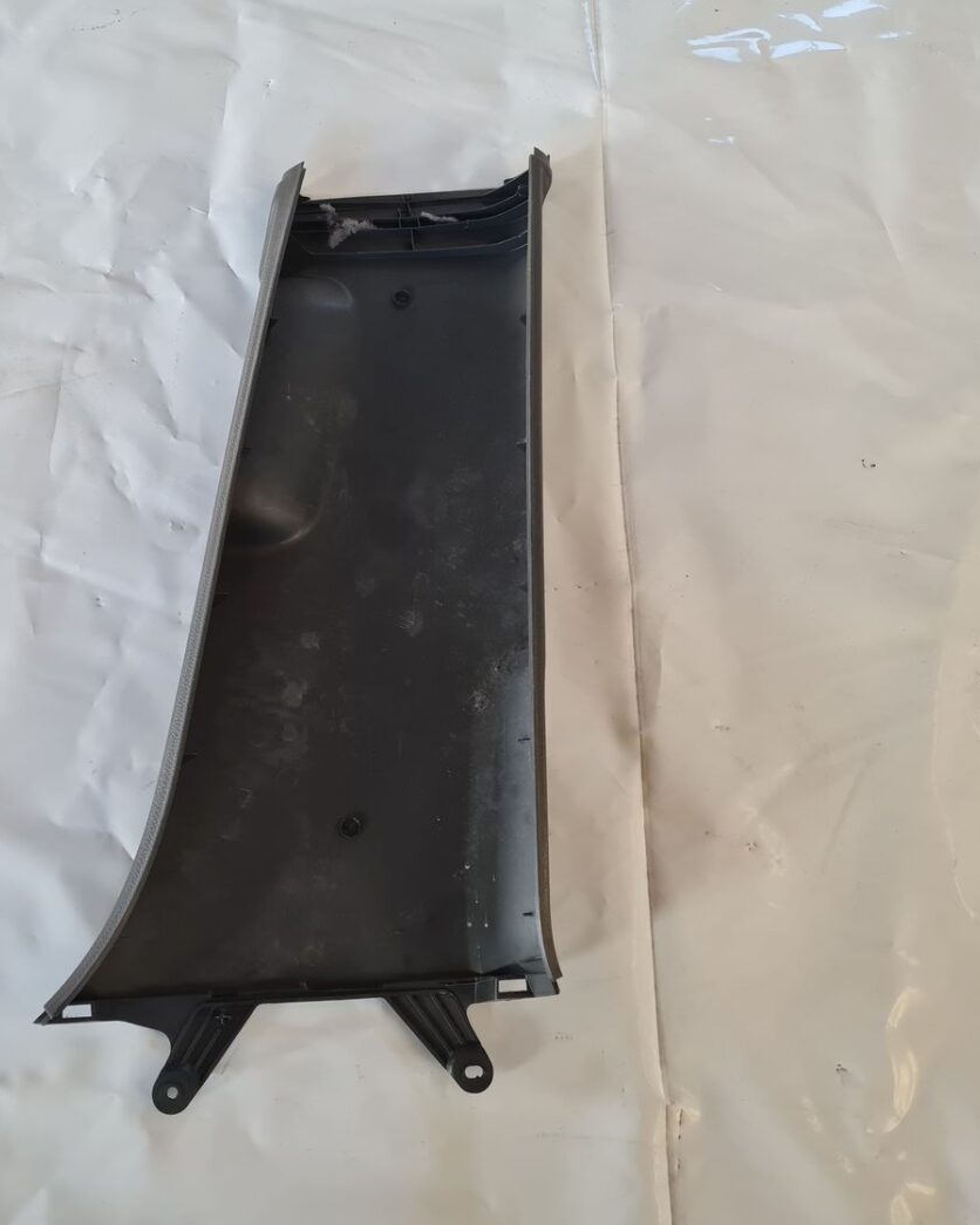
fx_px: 1233
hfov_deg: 42.9
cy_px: 614
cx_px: 351
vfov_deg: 52.8
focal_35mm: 34
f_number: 1.8
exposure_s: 1/100
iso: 200
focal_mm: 5.4
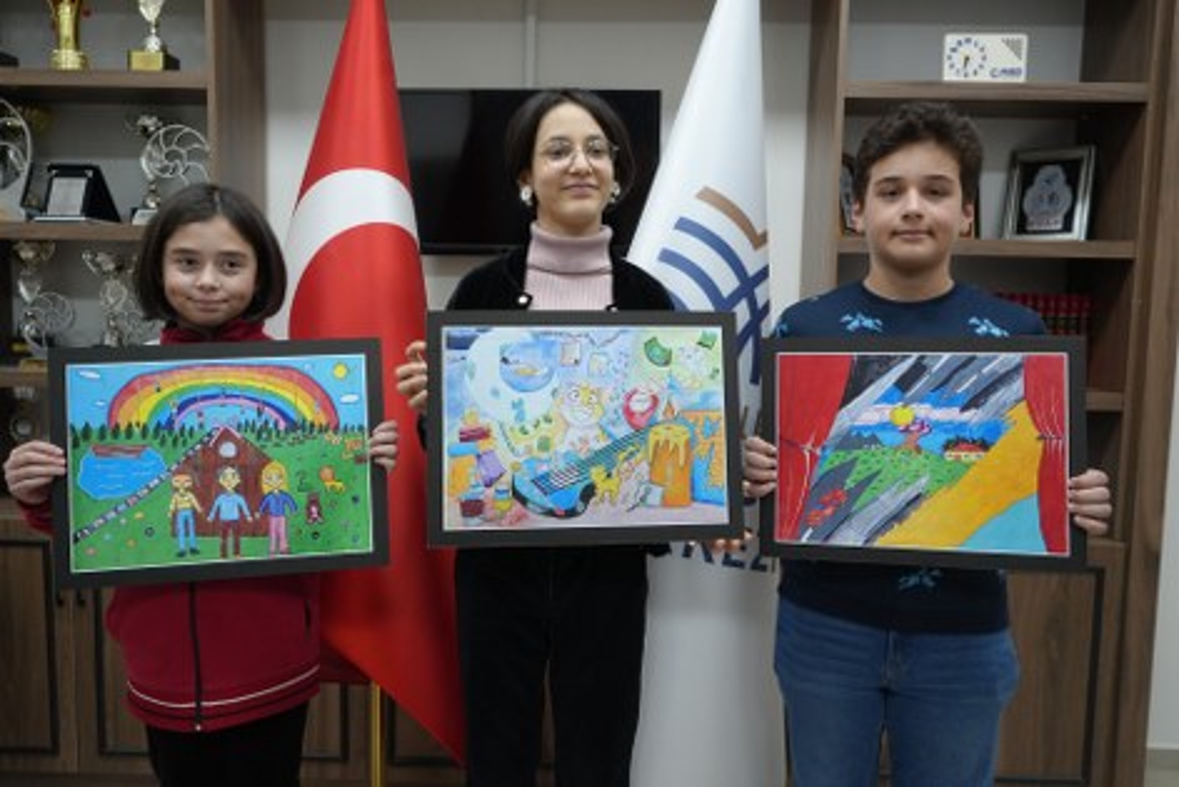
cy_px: 394
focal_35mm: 29
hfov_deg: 63.6
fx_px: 950
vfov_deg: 45.0
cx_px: 590
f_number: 4
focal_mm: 29
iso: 1600
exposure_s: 1/160
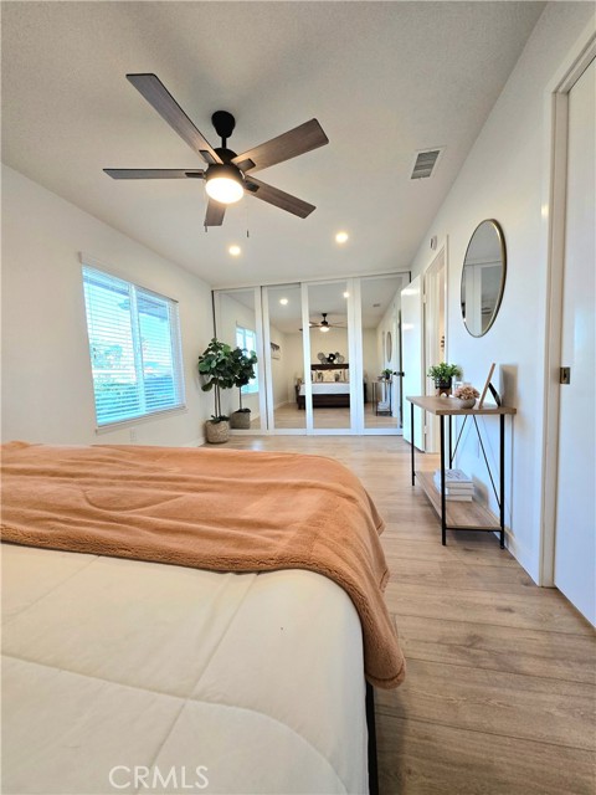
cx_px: 298
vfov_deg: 106.2
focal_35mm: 13
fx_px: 298
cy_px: 398
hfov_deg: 89.9
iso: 80
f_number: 2.2
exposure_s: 1/60.2
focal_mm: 1.7
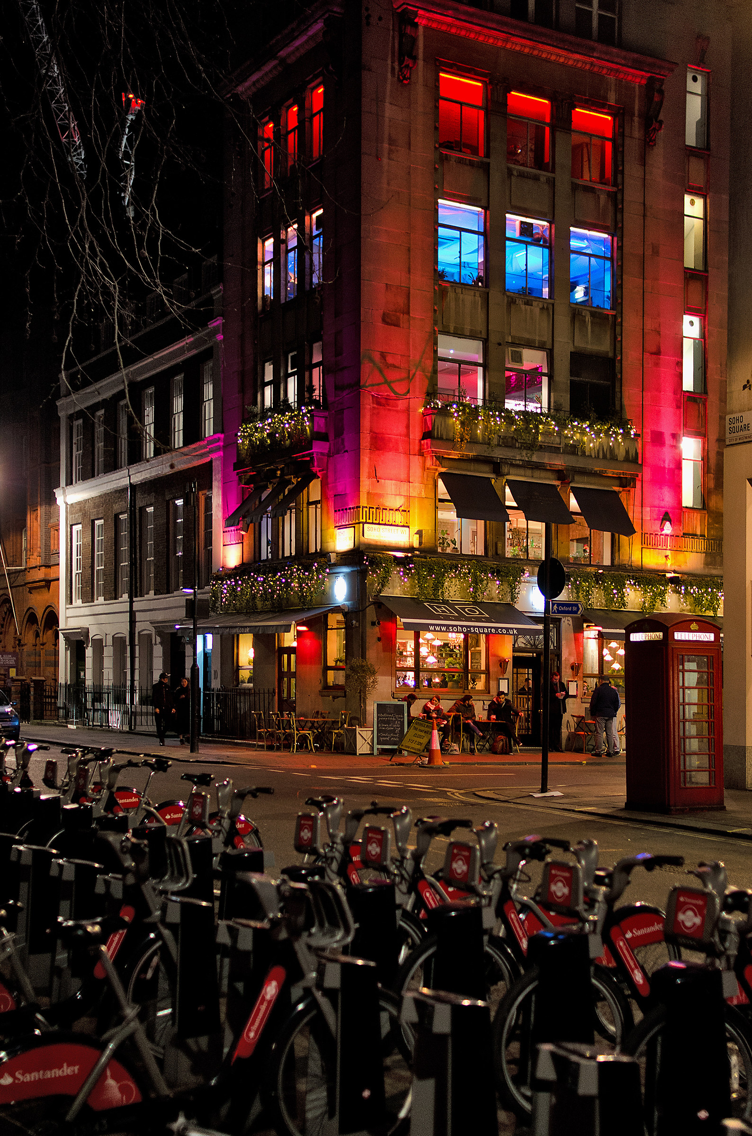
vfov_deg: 43.7
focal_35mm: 45
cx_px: 376
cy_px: 568
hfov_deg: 29.7
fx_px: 1417
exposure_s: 1/50
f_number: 1.6
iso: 640
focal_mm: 30
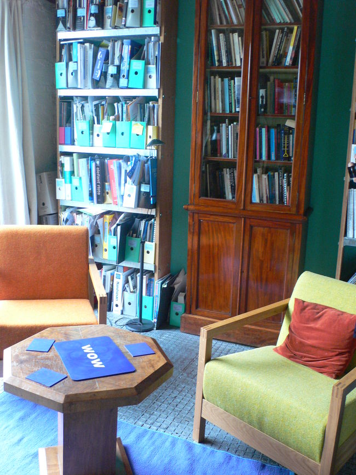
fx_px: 466
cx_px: 178
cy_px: 238
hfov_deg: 41.8
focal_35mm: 34
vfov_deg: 53.9
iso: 200
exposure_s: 1/30
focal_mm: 6.3
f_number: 2.8
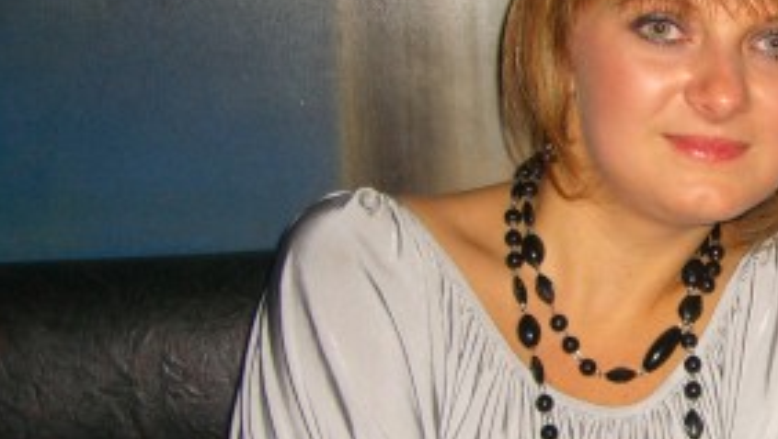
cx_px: 797
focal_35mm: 88
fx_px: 1816
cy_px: 224
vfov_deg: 13.8
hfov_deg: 23.1
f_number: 2.8
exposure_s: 1/60
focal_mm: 7.9
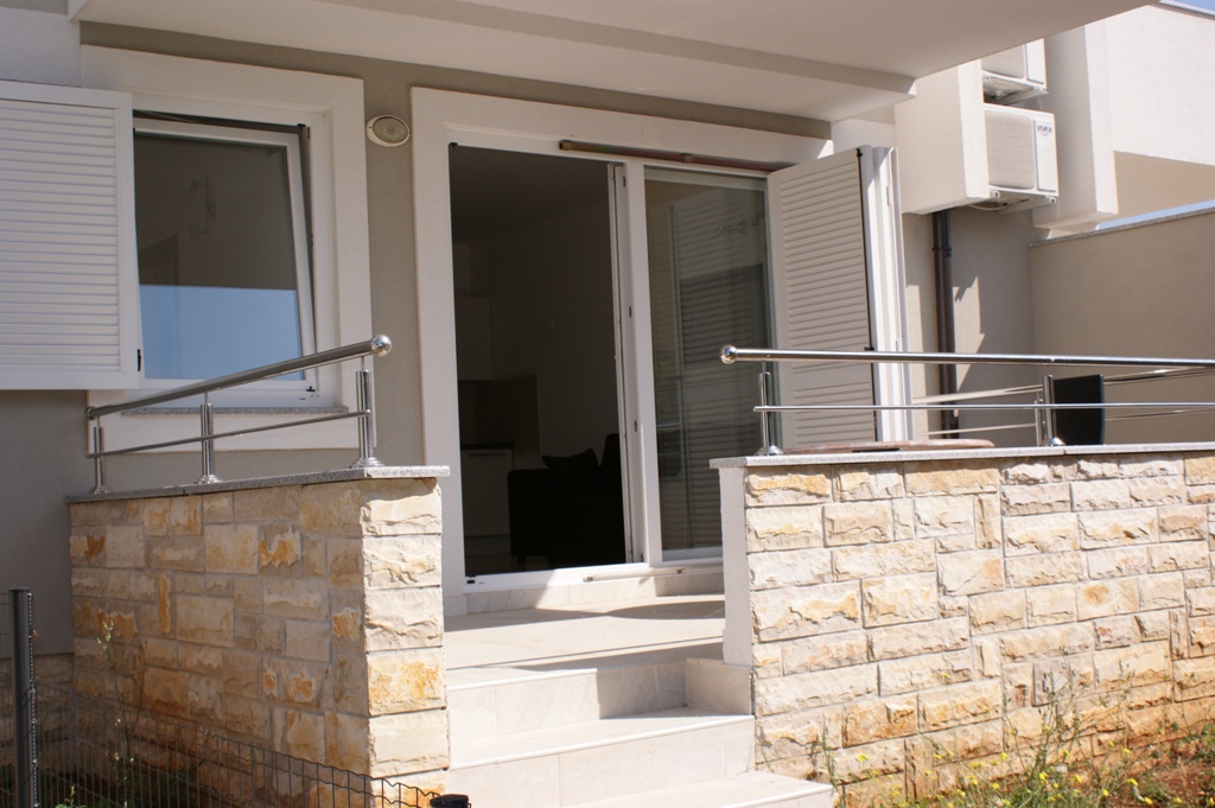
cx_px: 608
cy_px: 404
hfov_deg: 46.4
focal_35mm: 42
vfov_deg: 31.8
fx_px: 1416
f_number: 10
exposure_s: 1/160
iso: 100
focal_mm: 28
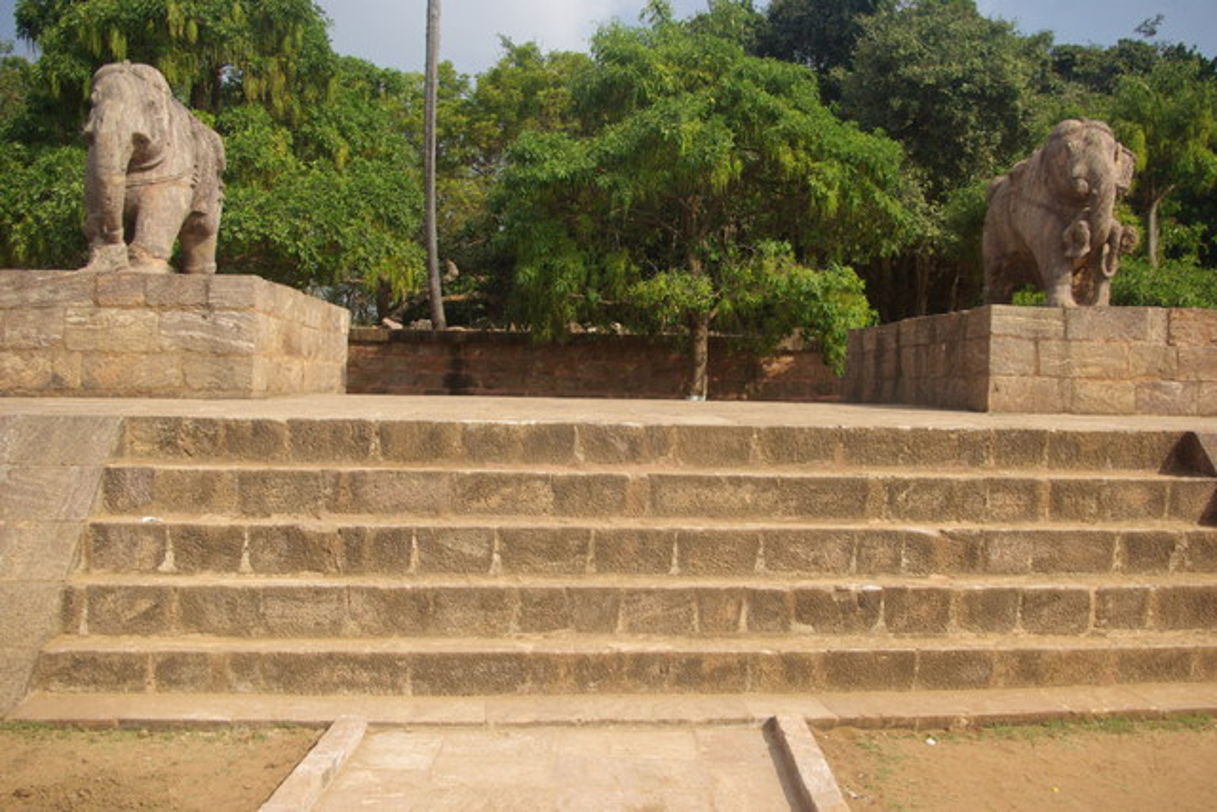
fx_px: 1065
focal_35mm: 32
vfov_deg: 41.7
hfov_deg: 59.5
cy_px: 406
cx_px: 608
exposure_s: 1/90
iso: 100
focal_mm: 21
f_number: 6.7
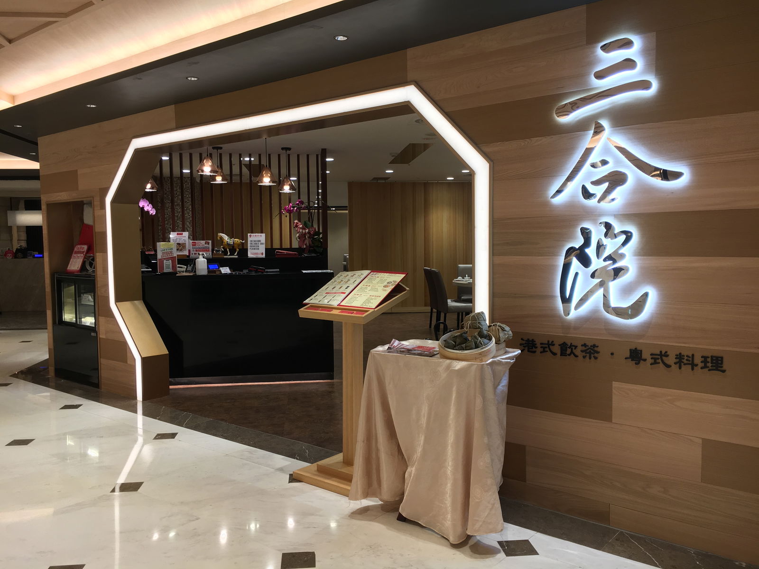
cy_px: 284
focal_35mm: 29
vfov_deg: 48.2
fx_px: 636
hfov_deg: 61.7
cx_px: 380
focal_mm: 4.15
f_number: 2.2
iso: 25
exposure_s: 1/30
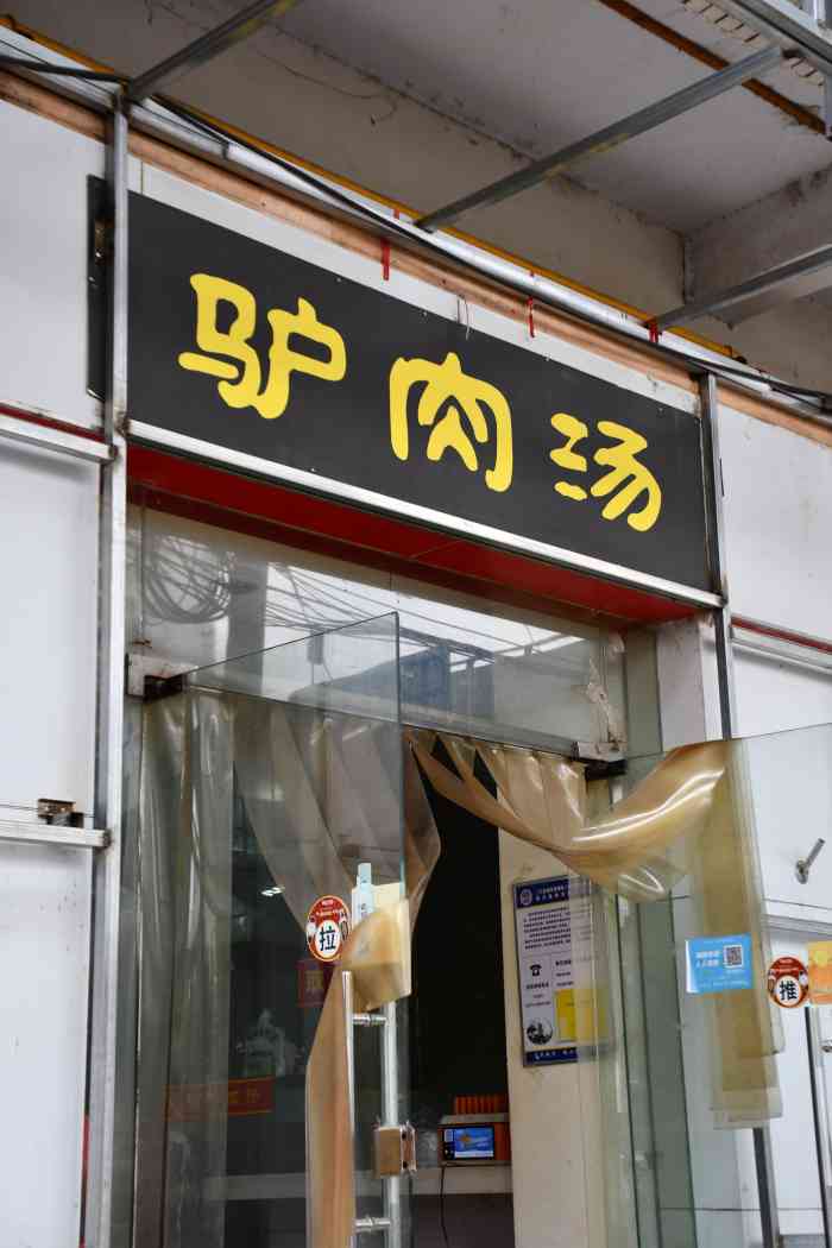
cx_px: 416
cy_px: 624
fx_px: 1976
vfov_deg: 35.1
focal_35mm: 57
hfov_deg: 23.8
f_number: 5
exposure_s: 1/250
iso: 400
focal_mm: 38
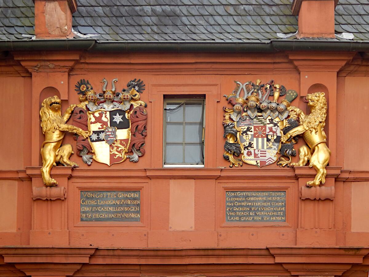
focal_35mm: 76
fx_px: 810
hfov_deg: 25.7
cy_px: 138
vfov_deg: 19.4
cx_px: 184
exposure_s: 1/160
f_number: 4.2
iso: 125
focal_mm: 13.5
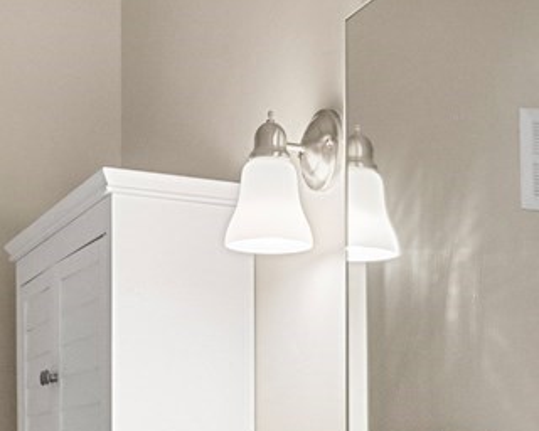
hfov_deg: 26.4
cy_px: 596
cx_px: 229
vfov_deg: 19.3
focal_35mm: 72
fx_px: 1149
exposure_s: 1/10
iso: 2500
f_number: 8
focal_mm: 12
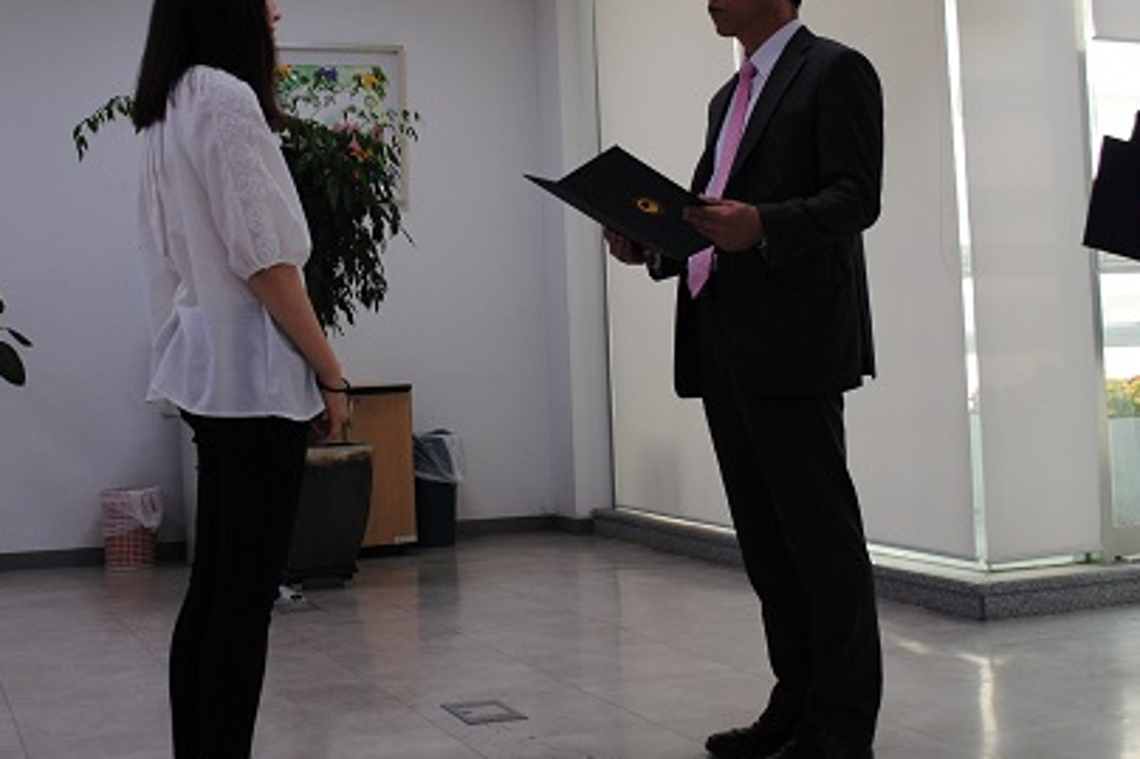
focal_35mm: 52
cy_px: 217
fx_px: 1646
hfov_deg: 38.1
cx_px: 483
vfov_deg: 25.7
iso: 200
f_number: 5
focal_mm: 20
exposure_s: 1/100
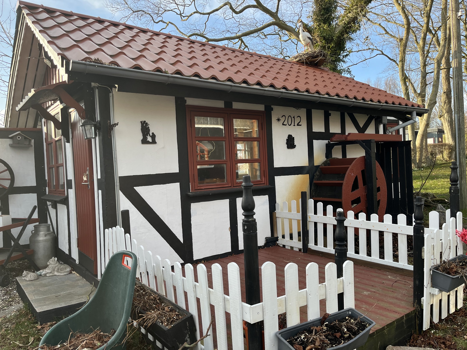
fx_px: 351
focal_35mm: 26
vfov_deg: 53.1
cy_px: 175
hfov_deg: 67.3
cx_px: 234
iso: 50
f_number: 1.6
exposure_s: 1/737
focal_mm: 5.1
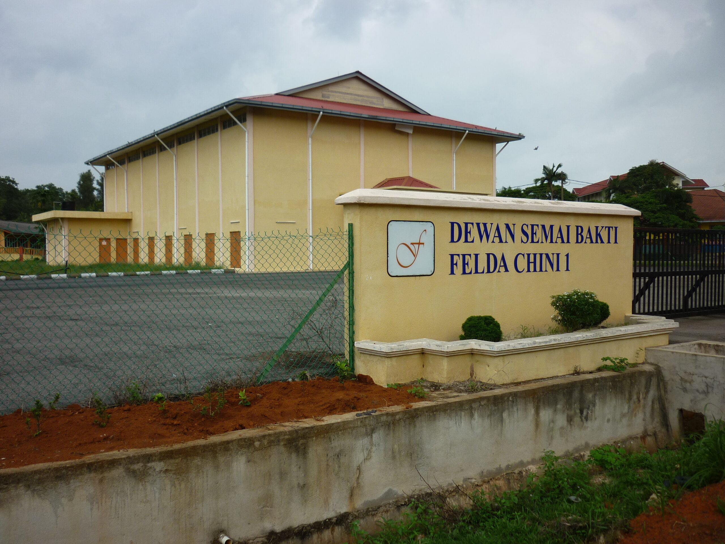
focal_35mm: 33
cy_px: 272
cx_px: 362
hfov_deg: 55.4
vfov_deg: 42.9
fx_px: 691
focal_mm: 5.5
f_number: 2.8
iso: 80
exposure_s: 1/1000
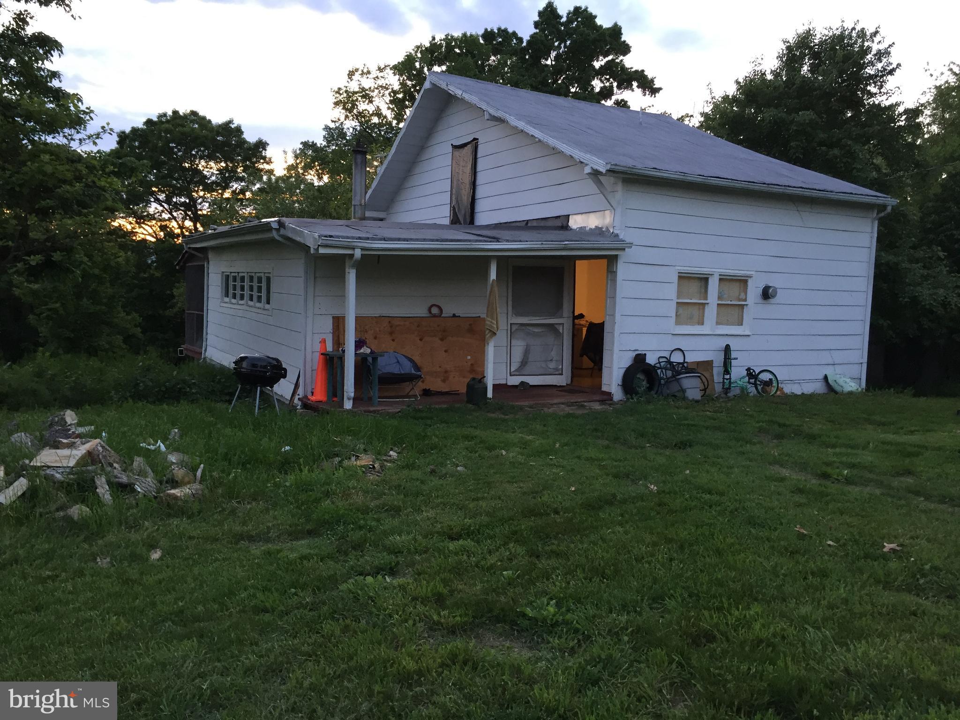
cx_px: 480
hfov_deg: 61.7
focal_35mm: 29
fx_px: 804
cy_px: 360
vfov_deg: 48.2
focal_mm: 4.15
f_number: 2.2
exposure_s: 1/30
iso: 64
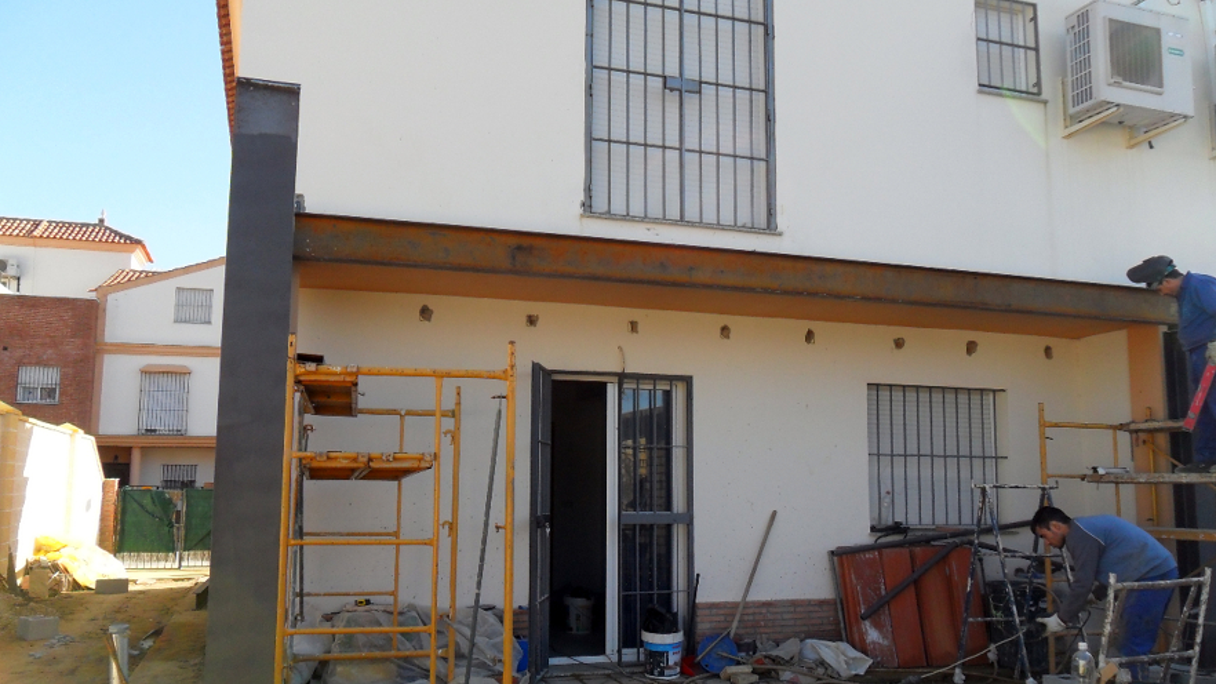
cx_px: 598
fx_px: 967
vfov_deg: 38.9
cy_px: 372
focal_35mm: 30
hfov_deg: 64.3
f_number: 3.5
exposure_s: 1/500
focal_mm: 4.9
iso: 100
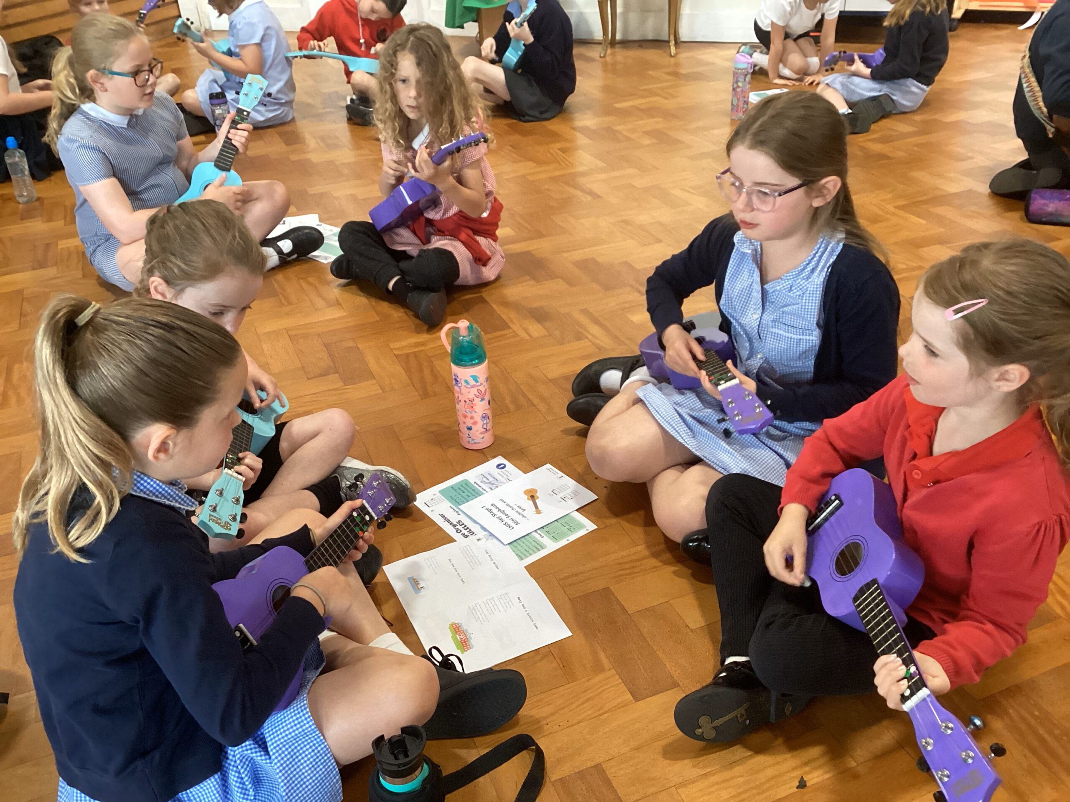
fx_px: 958
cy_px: 401
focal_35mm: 31
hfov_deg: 58.4
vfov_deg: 45.4
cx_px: 535
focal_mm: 3.3
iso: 250
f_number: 2.4
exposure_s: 1/50
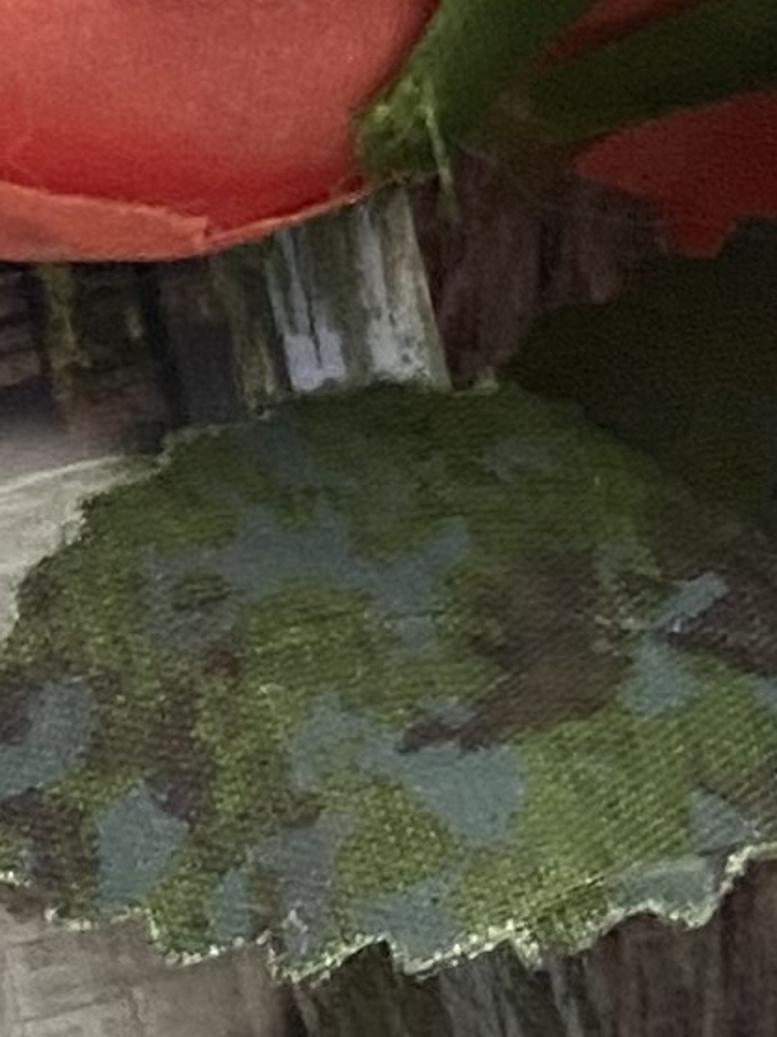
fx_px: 5631
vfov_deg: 10.1
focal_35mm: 188
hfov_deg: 7.3
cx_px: -1152
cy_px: 1704
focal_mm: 4.25
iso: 125
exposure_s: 1/60
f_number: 1.8
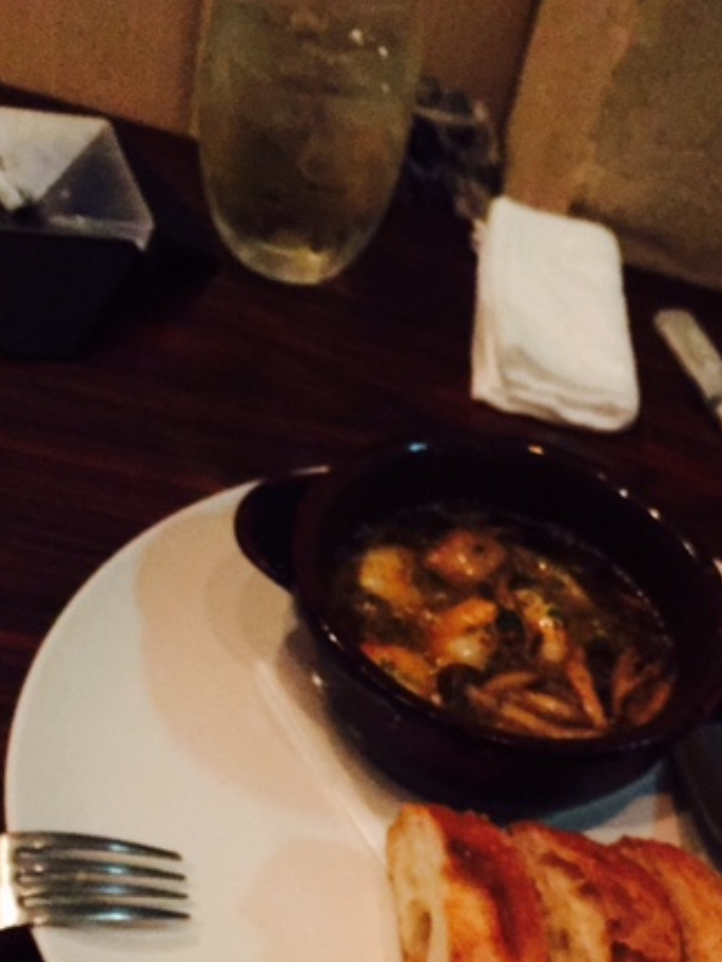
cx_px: 526
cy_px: 657
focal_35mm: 43
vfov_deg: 43.1
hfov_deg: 33.1
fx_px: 1196
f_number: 2.2
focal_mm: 4.15
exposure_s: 1/15
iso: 640
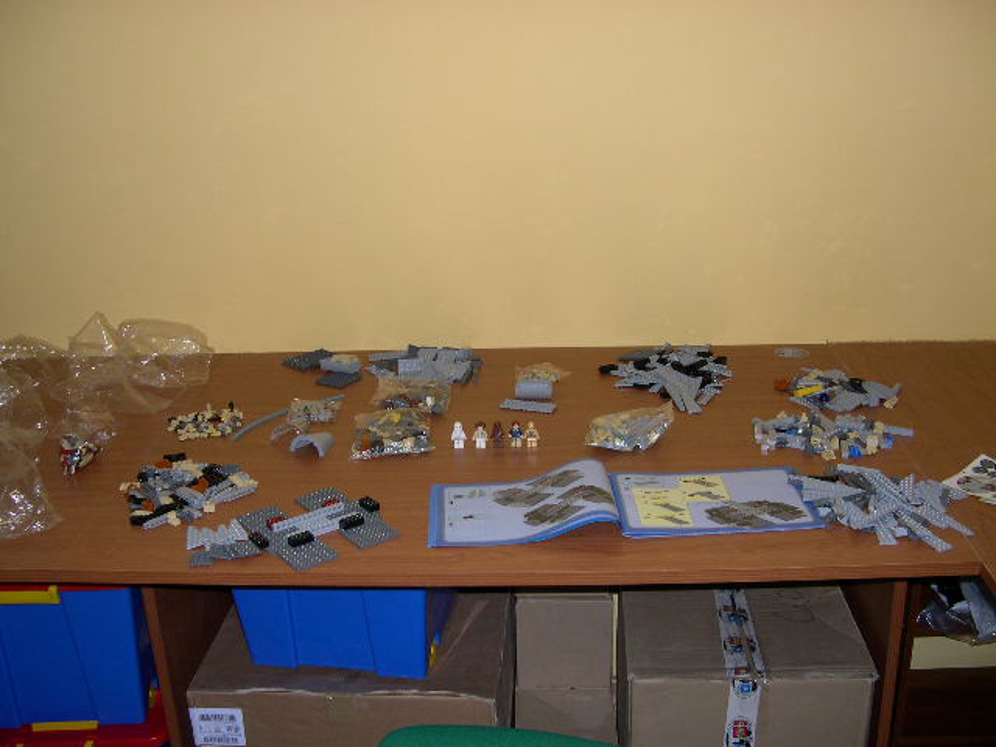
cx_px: 498
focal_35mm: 38
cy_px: 374
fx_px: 1093
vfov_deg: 37.7
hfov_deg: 49.0
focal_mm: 8
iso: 100
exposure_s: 1/60
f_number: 2.8
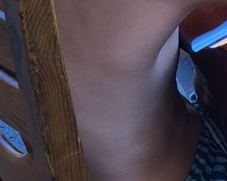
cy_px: -56
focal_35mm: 105
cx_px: 339
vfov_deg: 14.1
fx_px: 705
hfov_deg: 16.7
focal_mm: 5.4
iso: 40
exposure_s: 1/432
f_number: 1.8
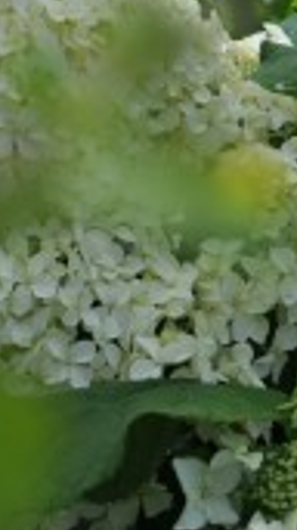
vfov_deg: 4.5
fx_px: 6688
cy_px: -46
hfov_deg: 2.5
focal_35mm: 477
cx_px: 512
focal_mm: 72
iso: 200
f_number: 5.6
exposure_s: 1/800
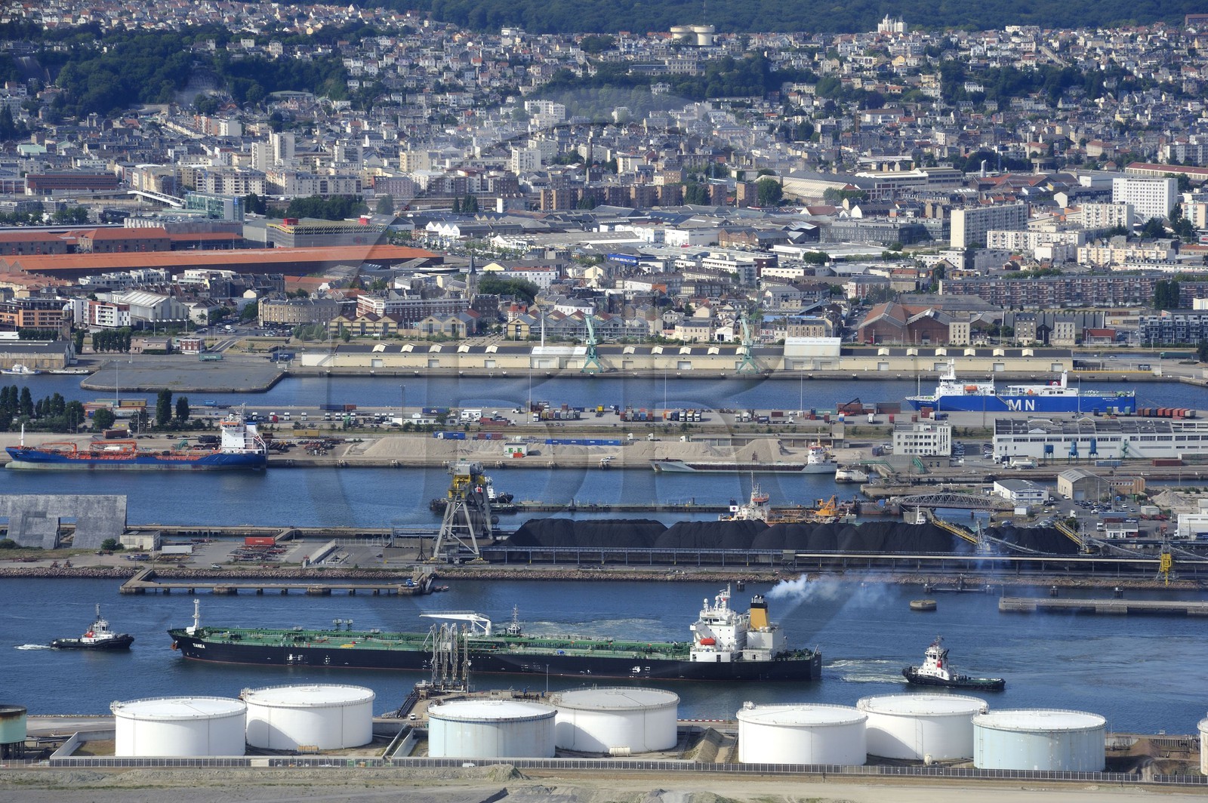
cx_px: 604
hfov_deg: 10.3
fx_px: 6705
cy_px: 402
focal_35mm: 200
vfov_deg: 6.9
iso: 400
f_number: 10
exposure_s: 1/640
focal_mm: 200
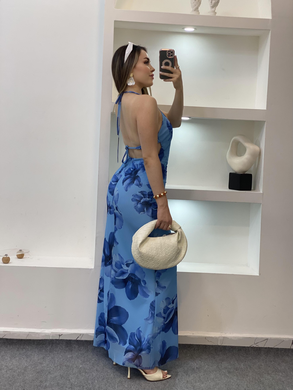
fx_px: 587
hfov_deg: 28.0
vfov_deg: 36.8
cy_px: 195
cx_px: 146
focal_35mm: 52
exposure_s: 1/100
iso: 64
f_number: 2
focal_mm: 6
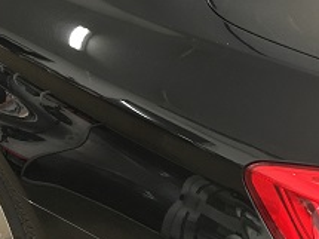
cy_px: 39
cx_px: 107
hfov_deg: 31.0
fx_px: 571
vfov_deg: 23.2
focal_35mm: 62
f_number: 2.2
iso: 200
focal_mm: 4.15
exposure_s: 1/20
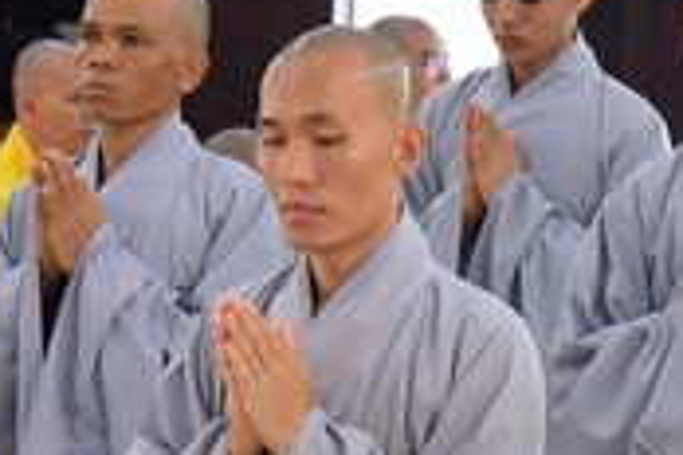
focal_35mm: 262
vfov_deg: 5.2
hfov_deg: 7.8
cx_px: 597
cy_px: 133
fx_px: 4970
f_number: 5
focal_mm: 70
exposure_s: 1/50
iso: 1600
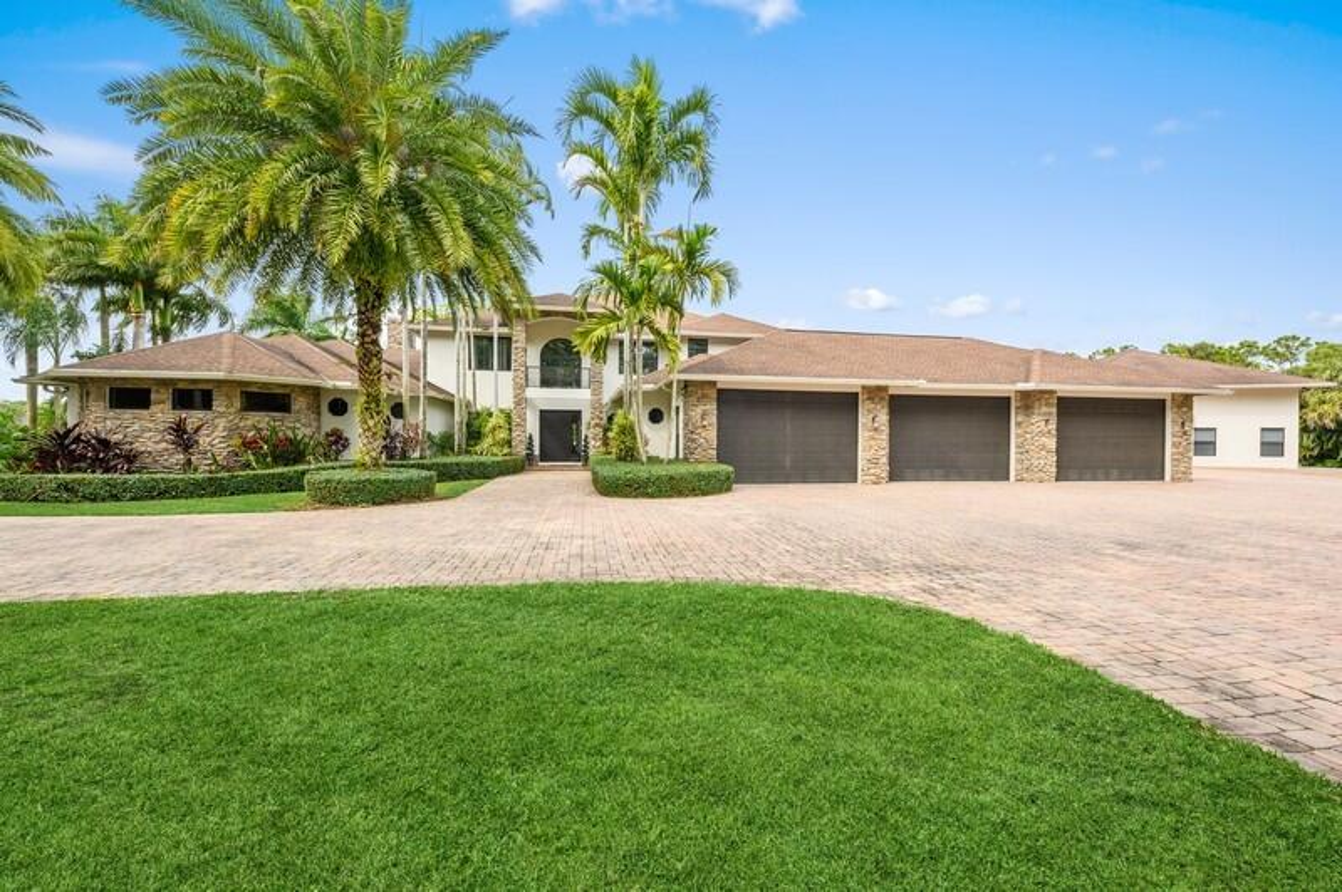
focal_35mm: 14
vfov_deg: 81.1
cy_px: 446
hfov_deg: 104.3
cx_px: 671
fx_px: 521
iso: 100
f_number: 11
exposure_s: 1/60
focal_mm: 14
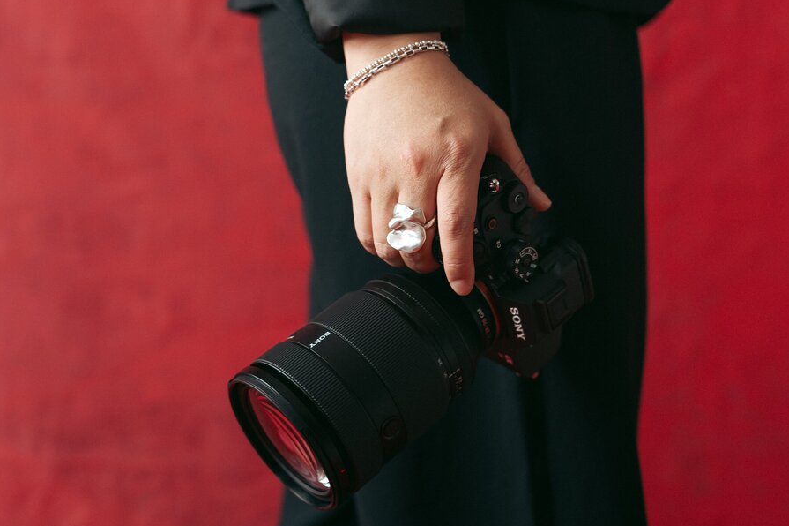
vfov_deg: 24.6
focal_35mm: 55
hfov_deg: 36.2
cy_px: 292
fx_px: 1205
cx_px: 371
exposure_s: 1/250
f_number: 2.8
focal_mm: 41
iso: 160
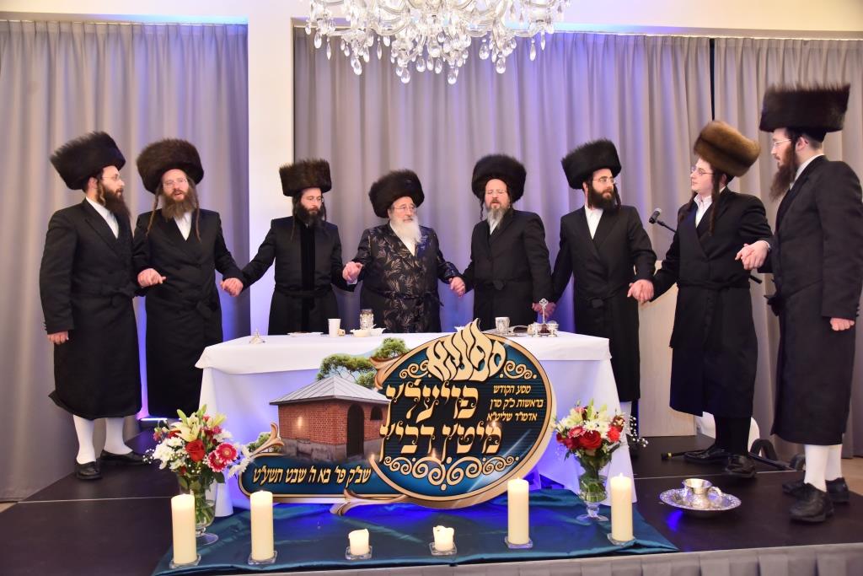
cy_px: 288
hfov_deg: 65.5
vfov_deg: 46.4
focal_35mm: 28
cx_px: 432
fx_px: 671
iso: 1600
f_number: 4
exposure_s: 1/125
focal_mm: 28
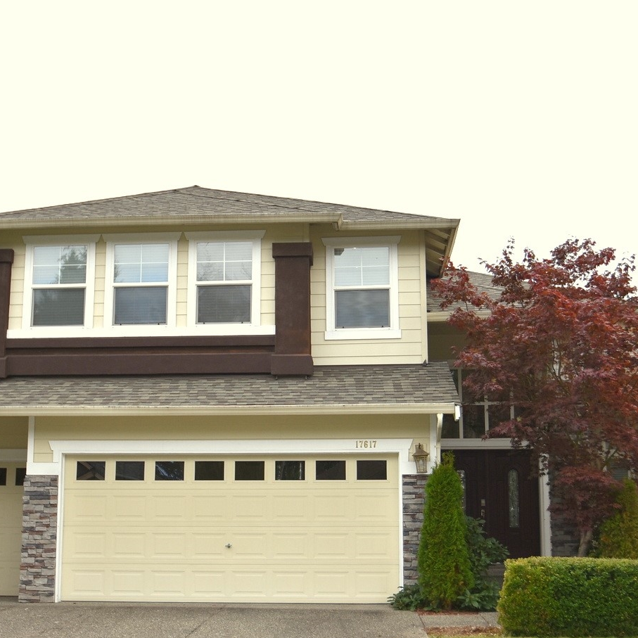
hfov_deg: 37.5
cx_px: 307
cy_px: 364
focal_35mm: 45
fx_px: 938
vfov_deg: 37.5
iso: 100
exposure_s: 1/250
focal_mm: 20
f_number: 6.3
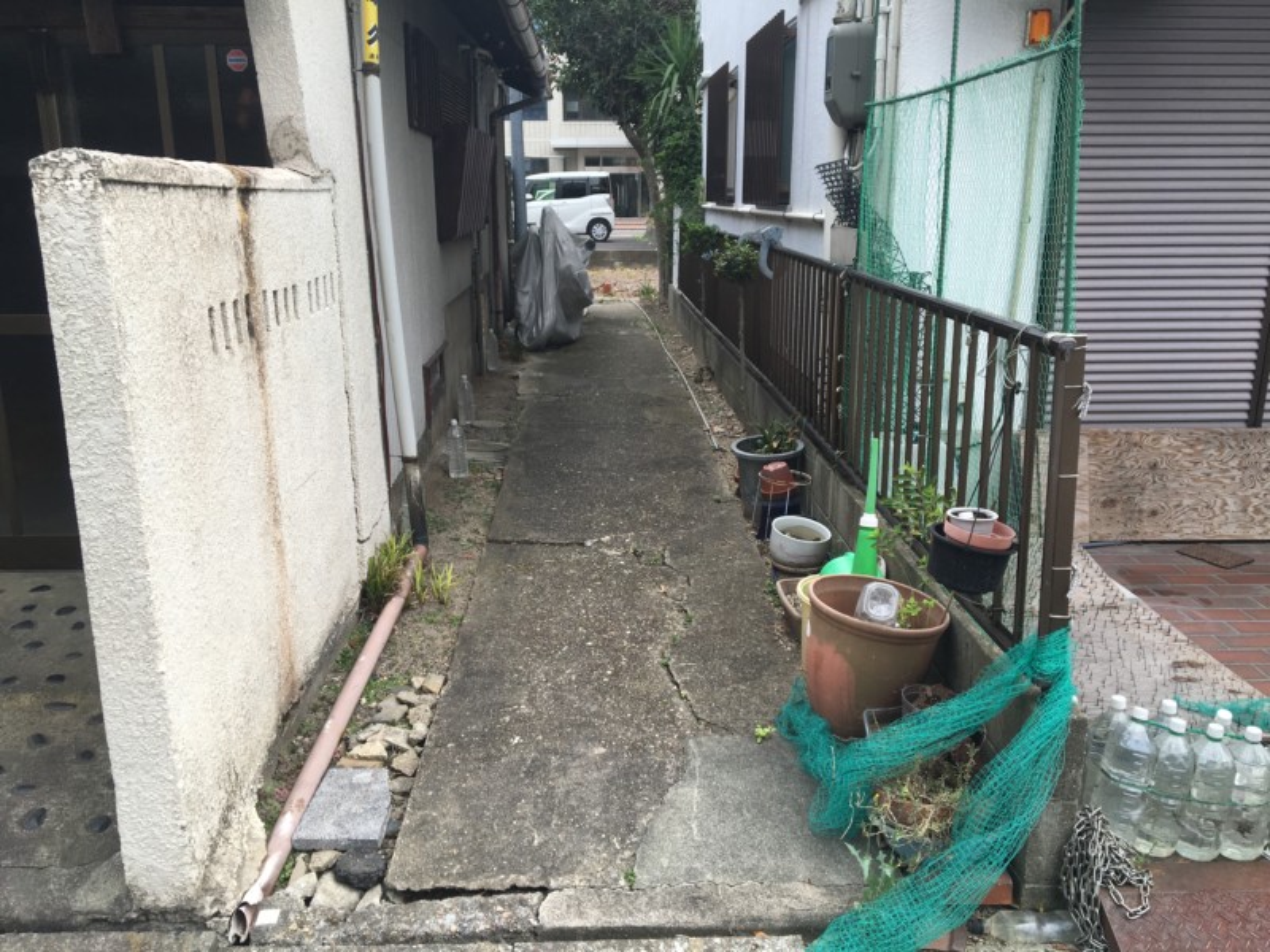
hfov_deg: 61.7
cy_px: 476
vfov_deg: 48.2
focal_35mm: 29
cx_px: 635
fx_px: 1064
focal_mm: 4.15
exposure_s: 1/458
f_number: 2.2
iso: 25
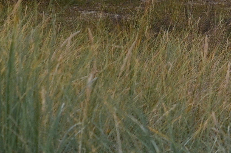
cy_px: -260
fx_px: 2302
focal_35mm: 359
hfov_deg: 5.5
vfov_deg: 3.7
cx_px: 586
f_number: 1.4
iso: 360
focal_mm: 50
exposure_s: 1/100
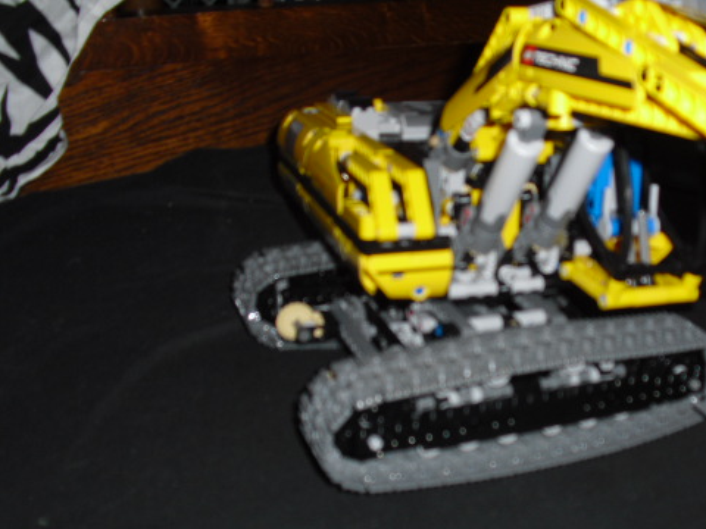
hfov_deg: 39.2
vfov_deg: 30.2
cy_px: 294
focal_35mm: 48
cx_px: 469
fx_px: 979
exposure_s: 1/60
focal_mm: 6.3
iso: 100
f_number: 3.1
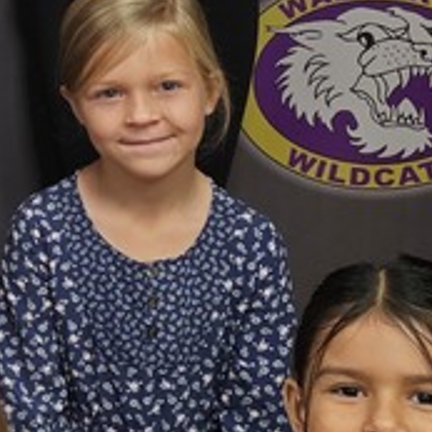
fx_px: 1694
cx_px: -250
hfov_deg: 13.5
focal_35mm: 120
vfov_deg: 14.2
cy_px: -62
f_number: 1.7
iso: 320
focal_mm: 6.3
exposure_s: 1/120
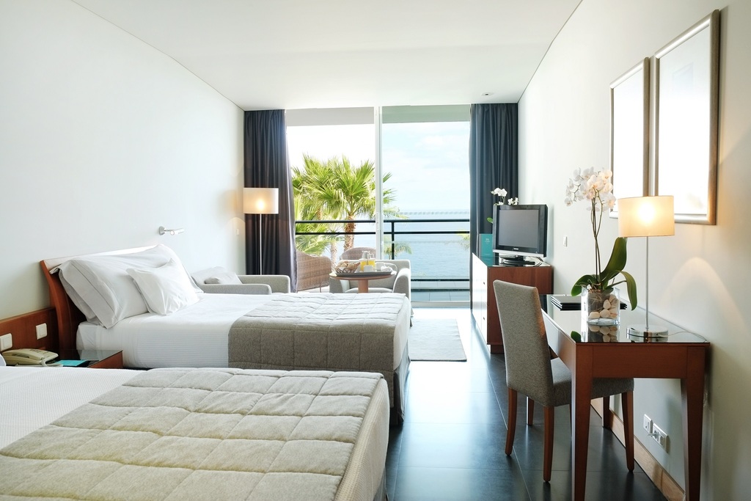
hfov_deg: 67.4
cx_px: 376
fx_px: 563
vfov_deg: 47.9
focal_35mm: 27
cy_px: 250
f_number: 5.6
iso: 200
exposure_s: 1/10
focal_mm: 18
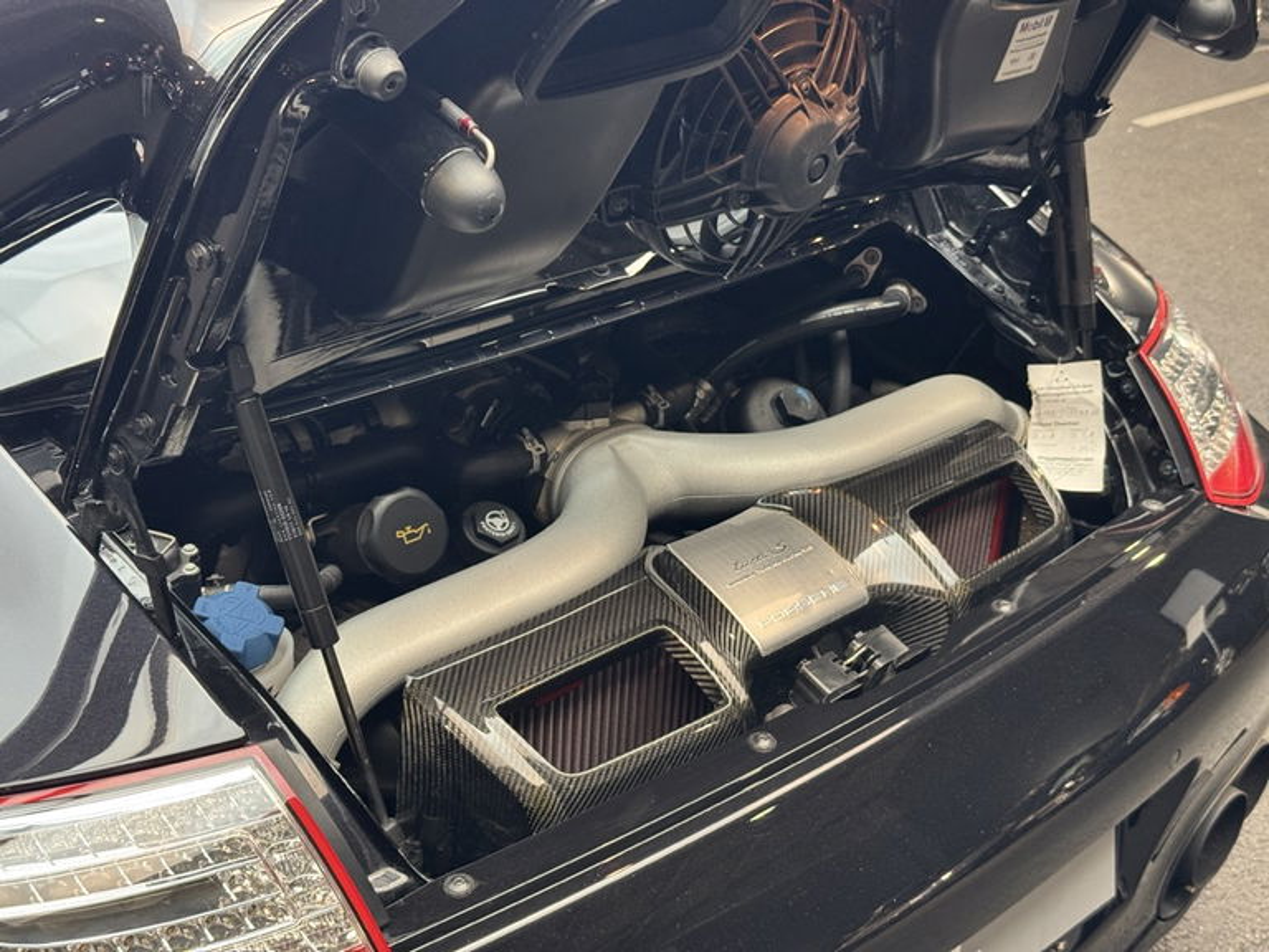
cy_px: 476
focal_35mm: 48
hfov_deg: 39.7
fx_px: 1760
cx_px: 634
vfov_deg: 30.3
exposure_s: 1/33
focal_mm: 6.76
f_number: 1.78
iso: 320
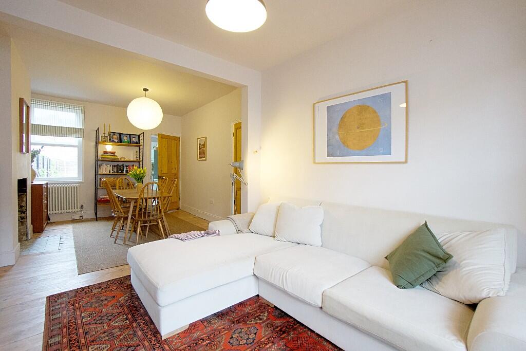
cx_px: 263
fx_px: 219
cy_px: 176
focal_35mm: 15
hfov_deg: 100.4
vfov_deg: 77.3
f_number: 4
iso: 1600
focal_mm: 10
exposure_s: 1/160
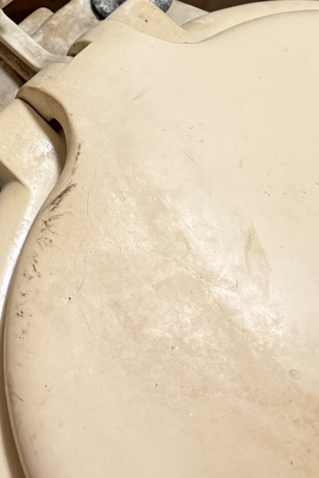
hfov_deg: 19.2
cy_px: -136
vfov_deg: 25.7
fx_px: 904
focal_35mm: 68
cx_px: -36
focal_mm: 6.76
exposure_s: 1/60
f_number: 1.78
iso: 640
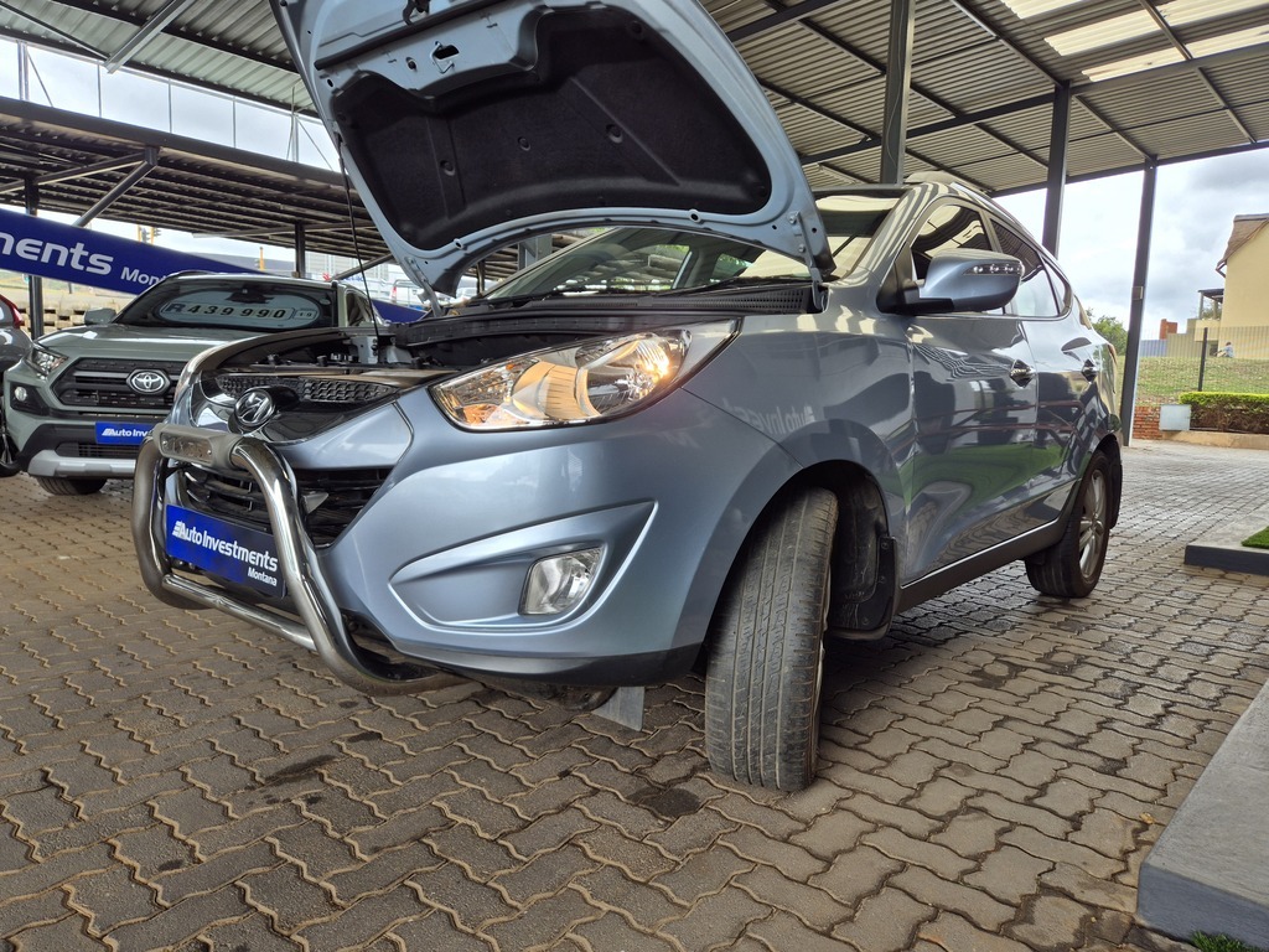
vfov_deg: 58.9
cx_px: 634
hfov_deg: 73.9
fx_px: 843
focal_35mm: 23
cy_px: 476
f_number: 1.8
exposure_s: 1/190
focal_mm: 5.4
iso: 25
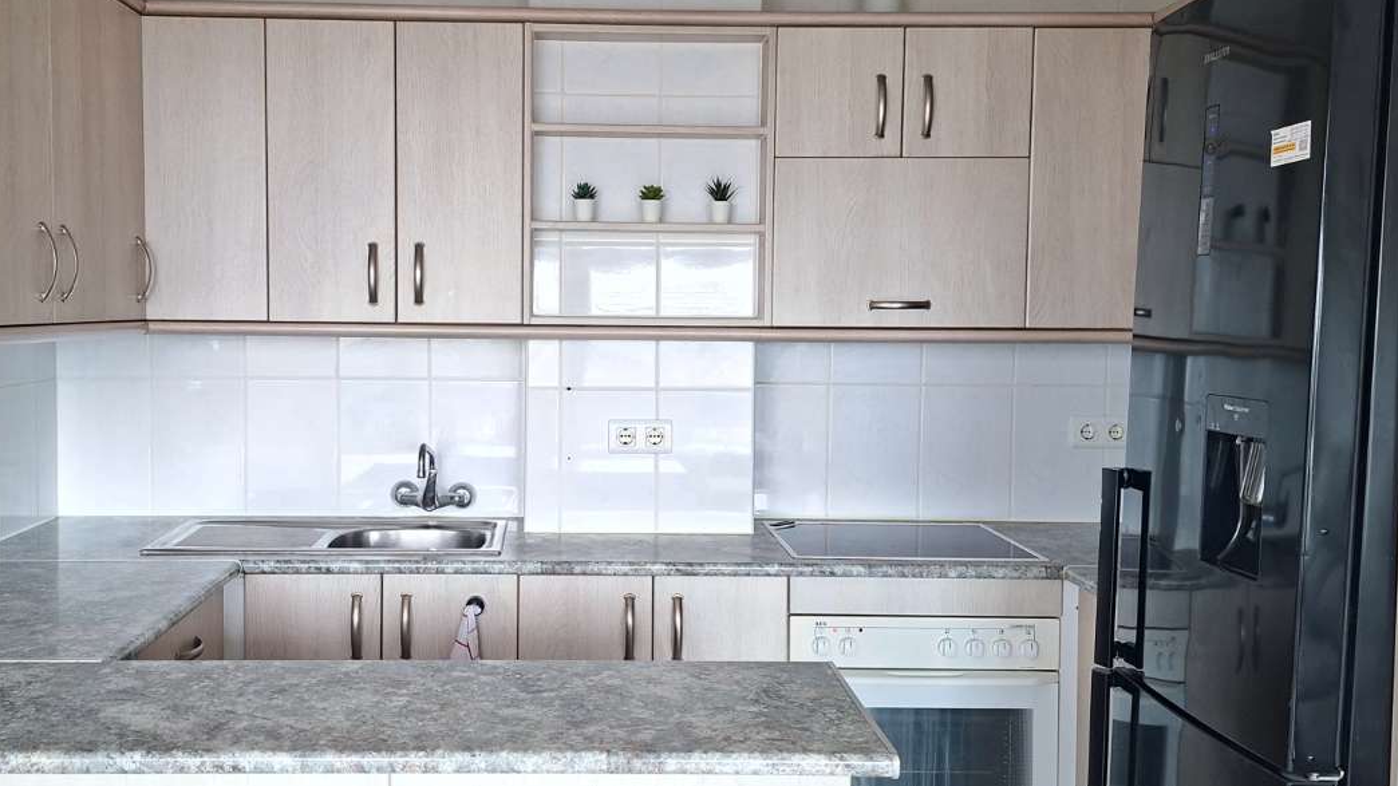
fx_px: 1334
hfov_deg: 55.0
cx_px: 585
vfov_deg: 32.8
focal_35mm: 36
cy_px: 360
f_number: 1.8
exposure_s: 1/33
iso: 320
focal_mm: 5.54
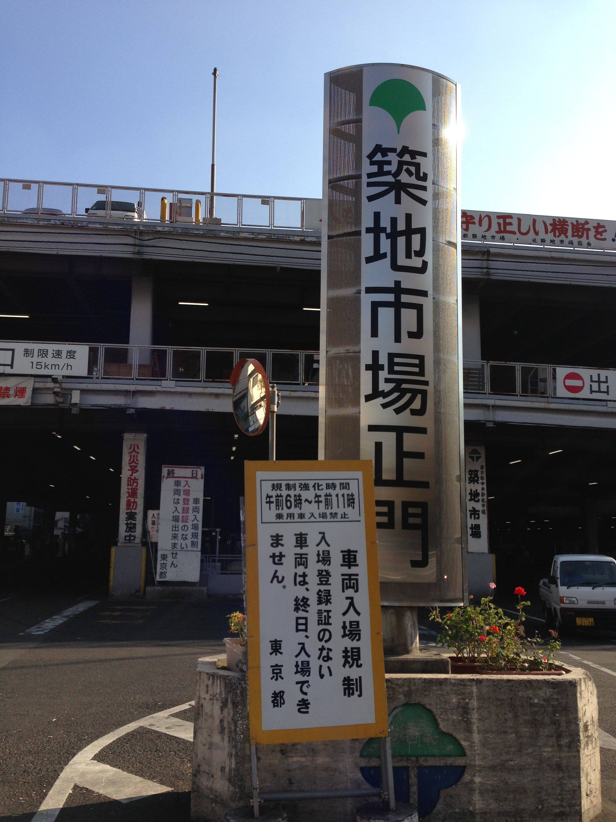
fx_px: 783
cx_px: 308
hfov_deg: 42.9
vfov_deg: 55.4
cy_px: 411
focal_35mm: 33
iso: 50
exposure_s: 1/1205
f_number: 2.4
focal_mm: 4.12
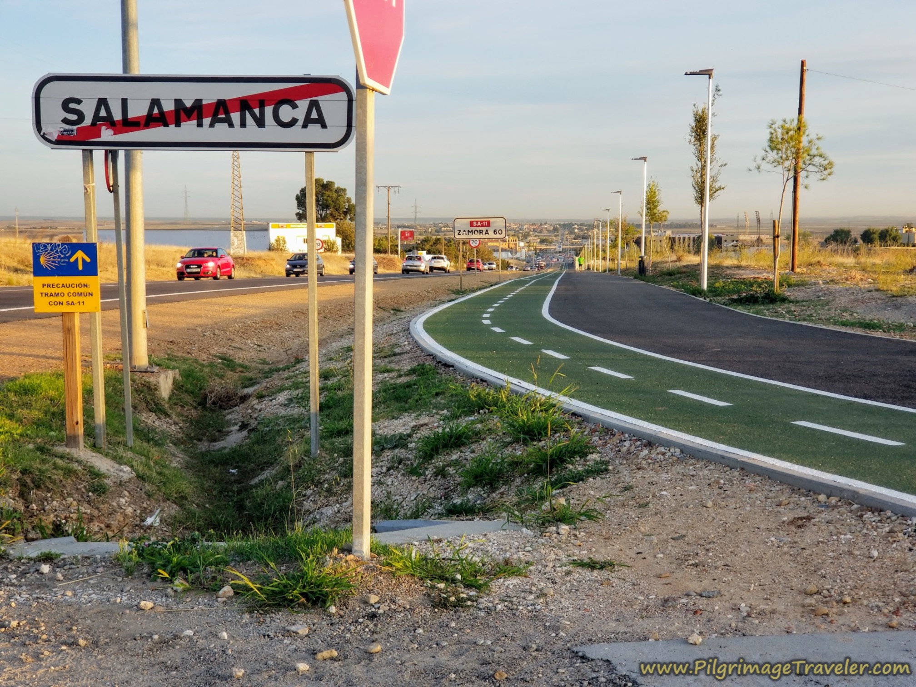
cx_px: 458
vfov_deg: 28.0
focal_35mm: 52
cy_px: 344
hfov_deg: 36.8
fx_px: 1376
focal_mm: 6
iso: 25
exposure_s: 1/92
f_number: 2.4
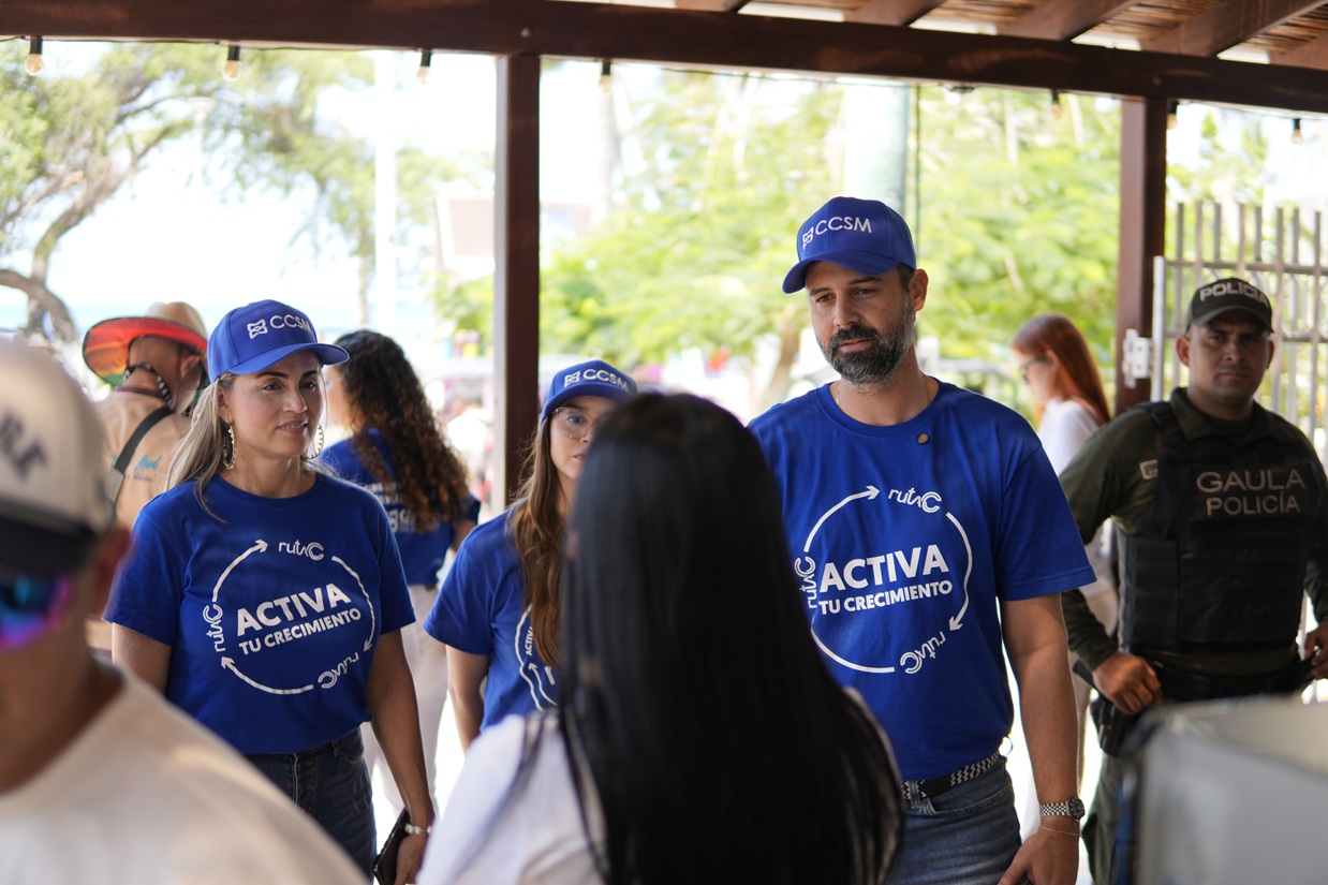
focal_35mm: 45
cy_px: 442
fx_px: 1660
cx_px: 664
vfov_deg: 29.9
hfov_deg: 43.6
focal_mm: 30
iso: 100
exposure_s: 1/800
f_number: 1.4
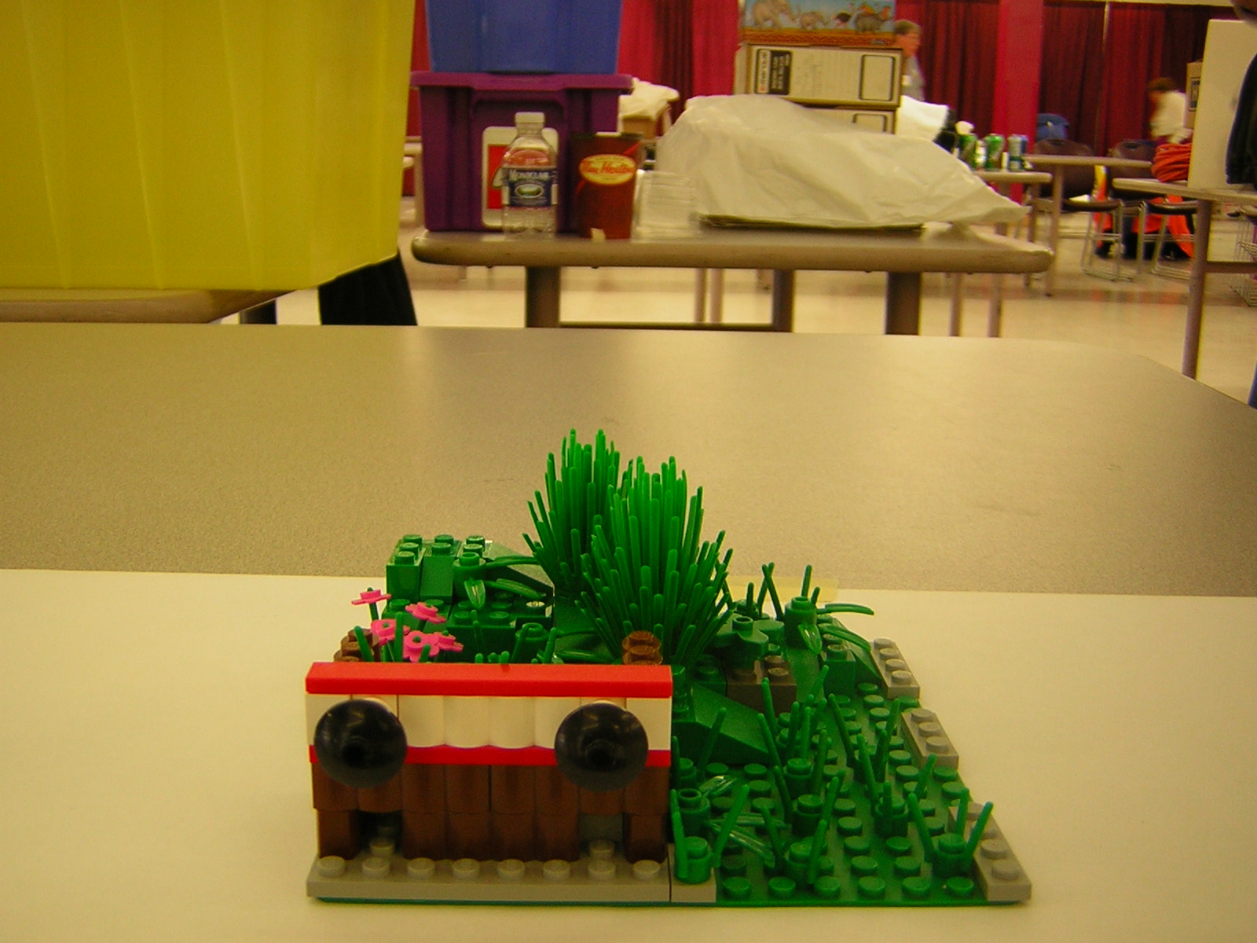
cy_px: 472
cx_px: 628
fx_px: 1453
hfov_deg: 46.8
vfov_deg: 36.0
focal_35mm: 40
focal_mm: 5.2
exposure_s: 1/6.1
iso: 50
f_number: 2.7
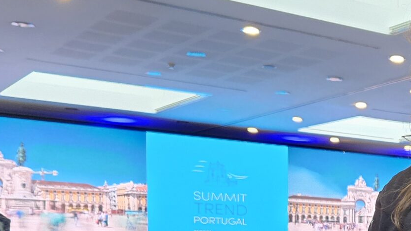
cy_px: 288
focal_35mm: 77
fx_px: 839
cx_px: 477
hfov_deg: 25.1
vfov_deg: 15.1
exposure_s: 1/100
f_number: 1.8
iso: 800
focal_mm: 5.4
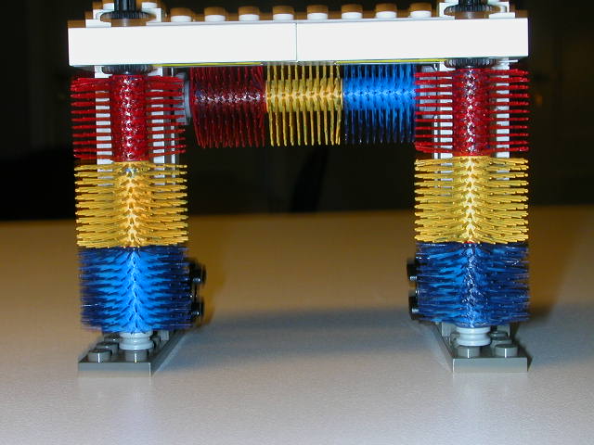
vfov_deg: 22.9
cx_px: 297
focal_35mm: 64
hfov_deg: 30.3
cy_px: 222
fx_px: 1098
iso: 100
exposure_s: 1/30
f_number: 5.9
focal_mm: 9.7
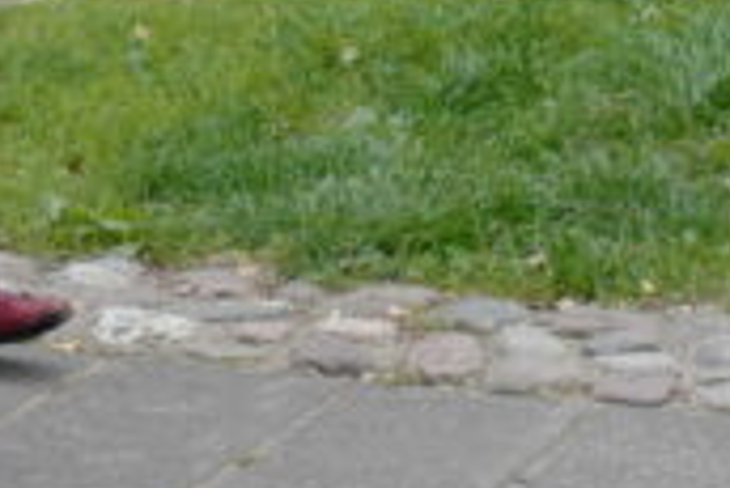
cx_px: 832
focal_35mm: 208
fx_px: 4221
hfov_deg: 9.8
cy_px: -1207
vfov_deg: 5.9
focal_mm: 28
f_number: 1.7
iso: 400
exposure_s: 1/800
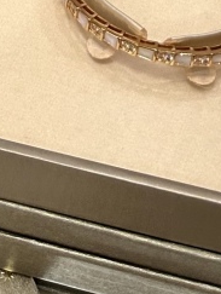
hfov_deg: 10.5
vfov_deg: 11.3
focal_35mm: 142
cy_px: -432
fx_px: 1206
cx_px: 153
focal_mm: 6.86
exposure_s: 1/100
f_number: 1.78
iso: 160
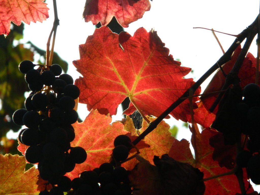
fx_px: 1660
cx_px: 130
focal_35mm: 221
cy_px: 98
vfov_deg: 6.7
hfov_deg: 9.0
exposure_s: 1/1000
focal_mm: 39.7
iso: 400
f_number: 5.4
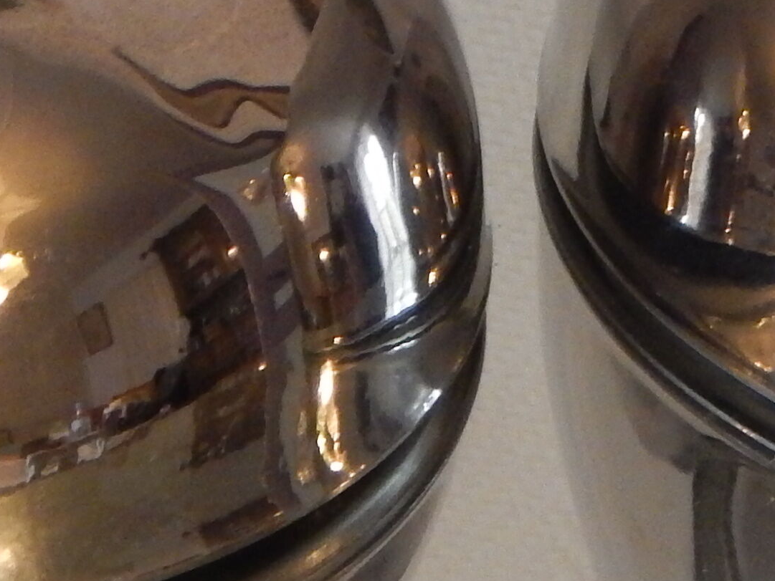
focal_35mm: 294
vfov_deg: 5.0
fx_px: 6583
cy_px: -30
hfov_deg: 6.7
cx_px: 466
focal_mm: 12.3
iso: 400
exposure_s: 1/15
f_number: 4.1
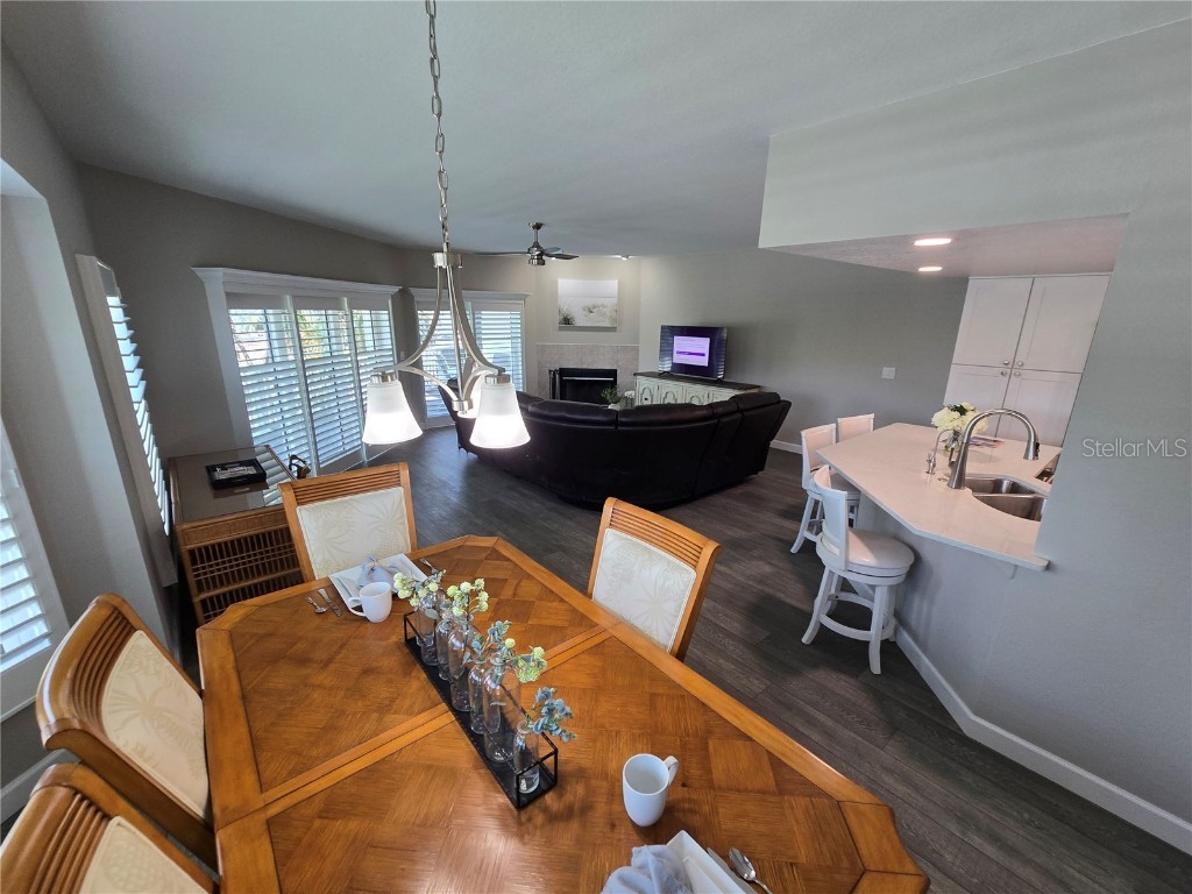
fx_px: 448
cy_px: 447
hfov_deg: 106.2
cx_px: 596
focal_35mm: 13
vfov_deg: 89.9
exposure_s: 1/60
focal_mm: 2.2
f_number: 2.2
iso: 80
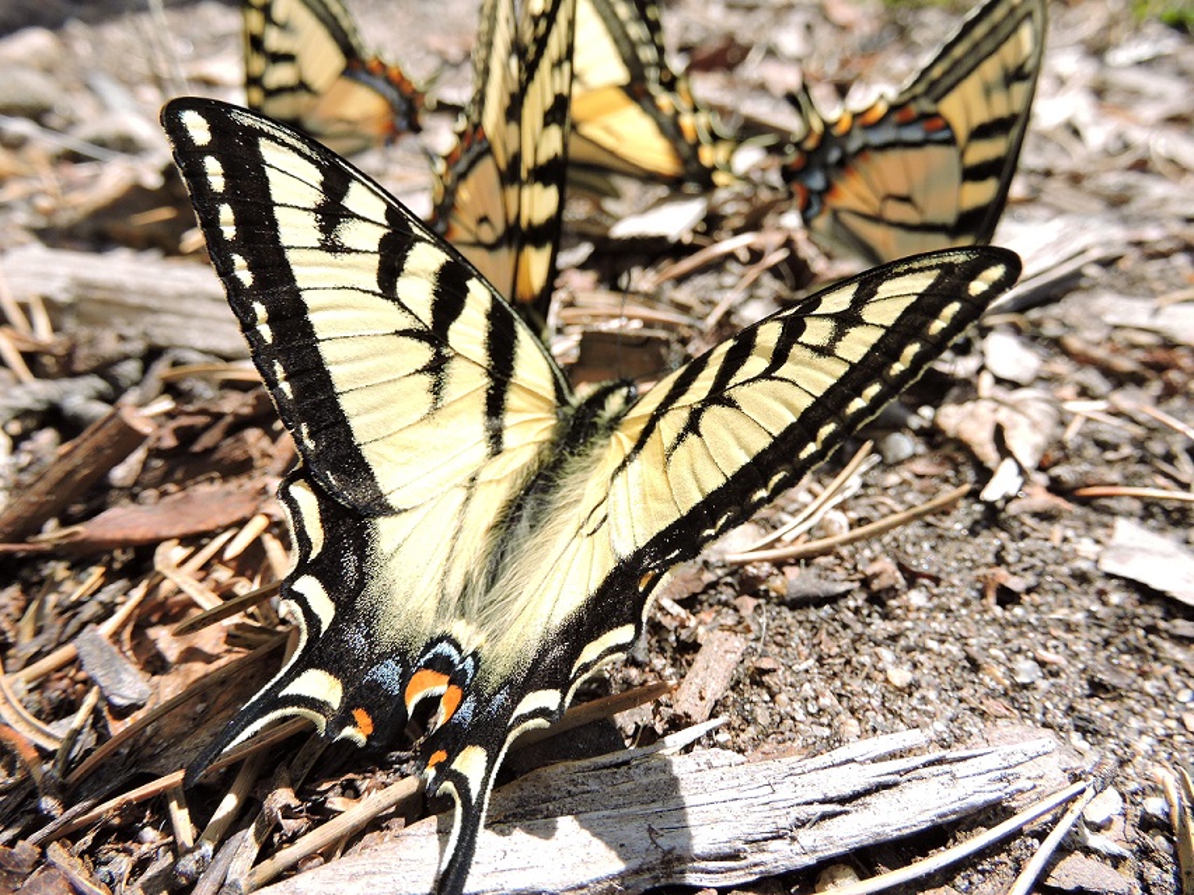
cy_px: 448
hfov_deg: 63.4
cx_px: 597
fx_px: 966
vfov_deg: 49.7
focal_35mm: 28
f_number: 3.5
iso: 100
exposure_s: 1/500
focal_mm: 5
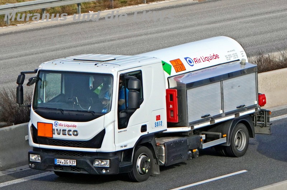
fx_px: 1092
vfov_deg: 10.0
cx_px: 144
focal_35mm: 137
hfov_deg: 15.0
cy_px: 95
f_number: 6.3
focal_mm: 91.5
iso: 800
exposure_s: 1/3200
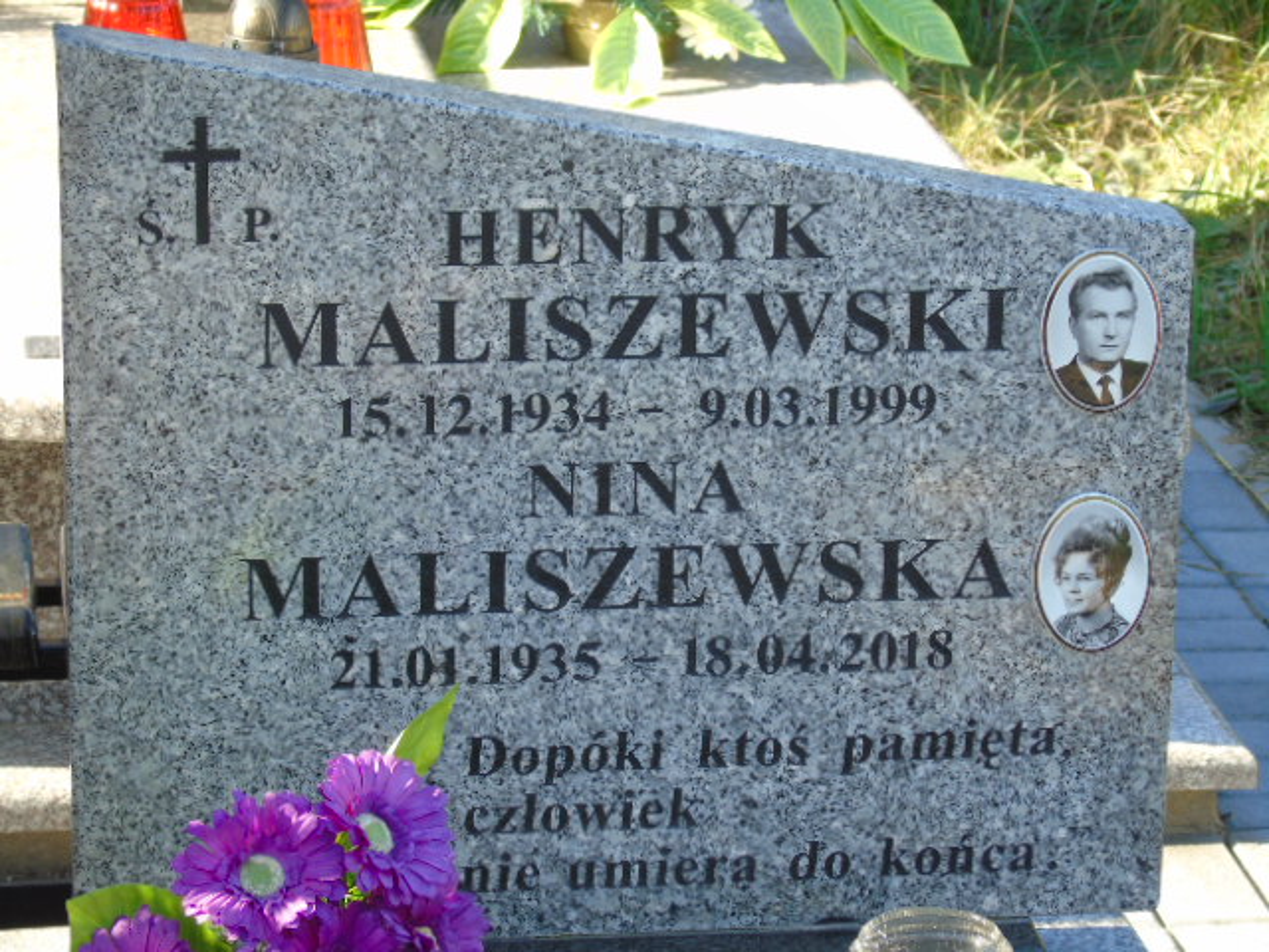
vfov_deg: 12.0
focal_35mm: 124
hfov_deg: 15.9
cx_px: 634
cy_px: 476
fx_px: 4546
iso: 80
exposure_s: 1/80
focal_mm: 22
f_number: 4.6
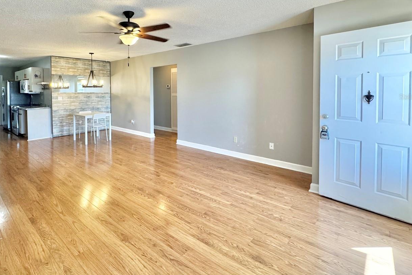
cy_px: 97
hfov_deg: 85.7
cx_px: 162
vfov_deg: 63.3
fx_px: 217
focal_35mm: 19
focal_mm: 2.22
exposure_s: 1/120
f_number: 2.2
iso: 320
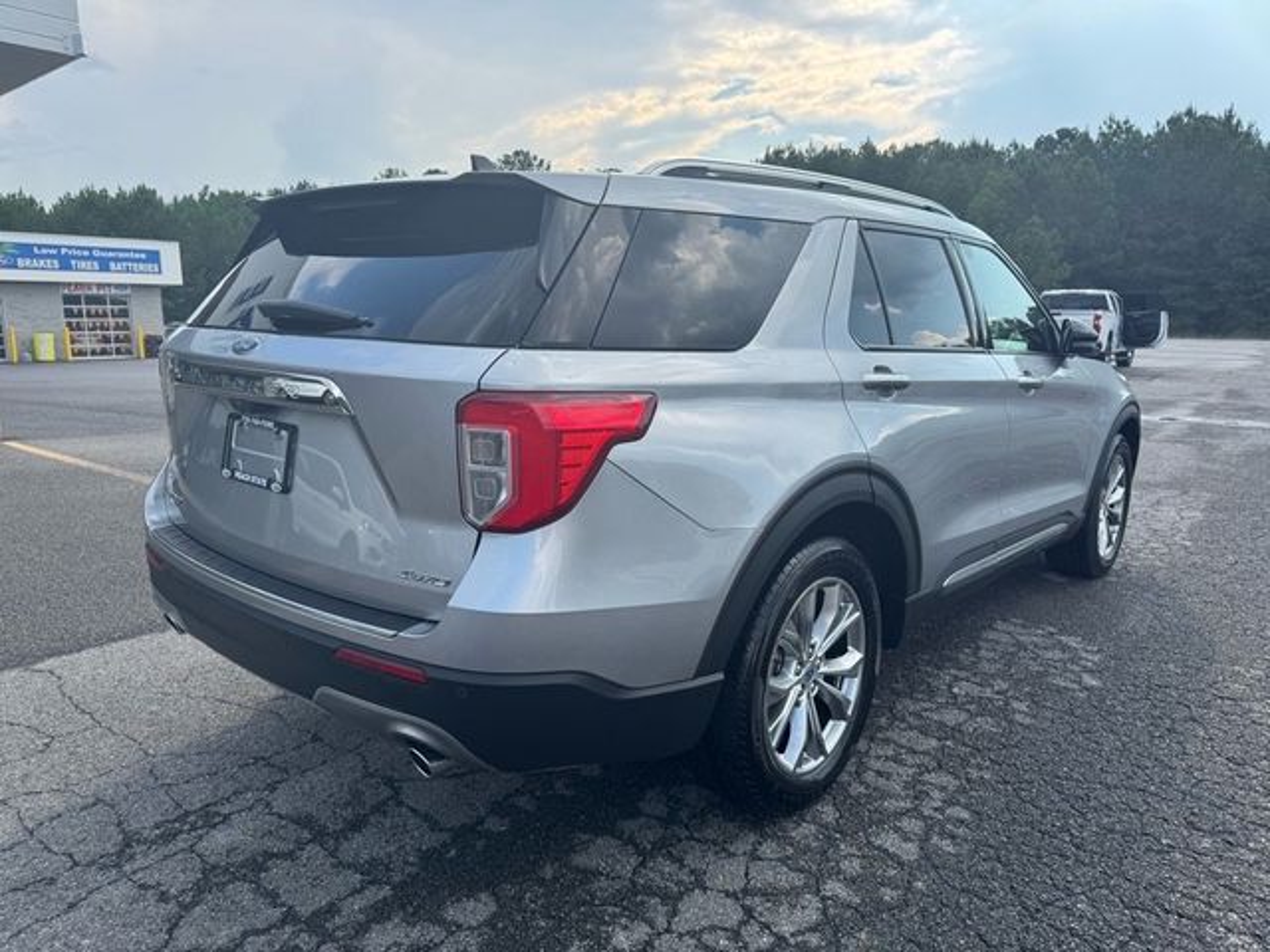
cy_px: 476
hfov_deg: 71.6
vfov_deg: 56.8
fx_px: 881
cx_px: 635
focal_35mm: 24
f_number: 1.78
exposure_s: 1/1395
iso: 80
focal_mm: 6.76
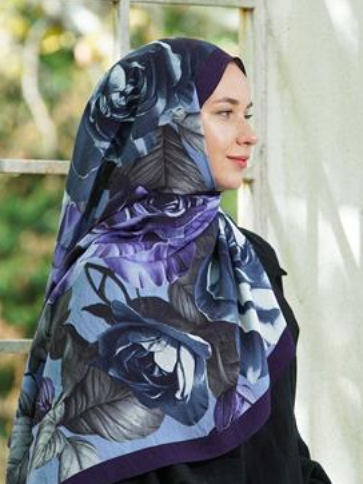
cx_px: 165
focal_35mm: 207
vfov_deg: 9.6
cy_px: 265
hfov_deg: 7.2
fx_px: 2891
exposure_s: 1/100
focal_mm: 168
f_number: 5.6
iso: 640
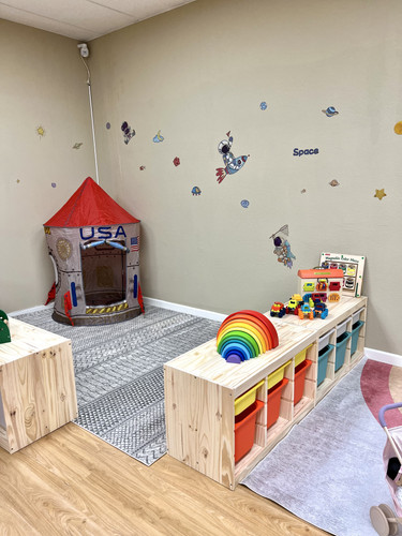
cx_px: 201
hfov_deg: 53.1
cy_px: 268
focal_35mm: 26
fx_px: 403
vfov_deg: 67.3
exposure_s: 1/120
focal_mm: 5.7
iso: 80
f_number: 1.5
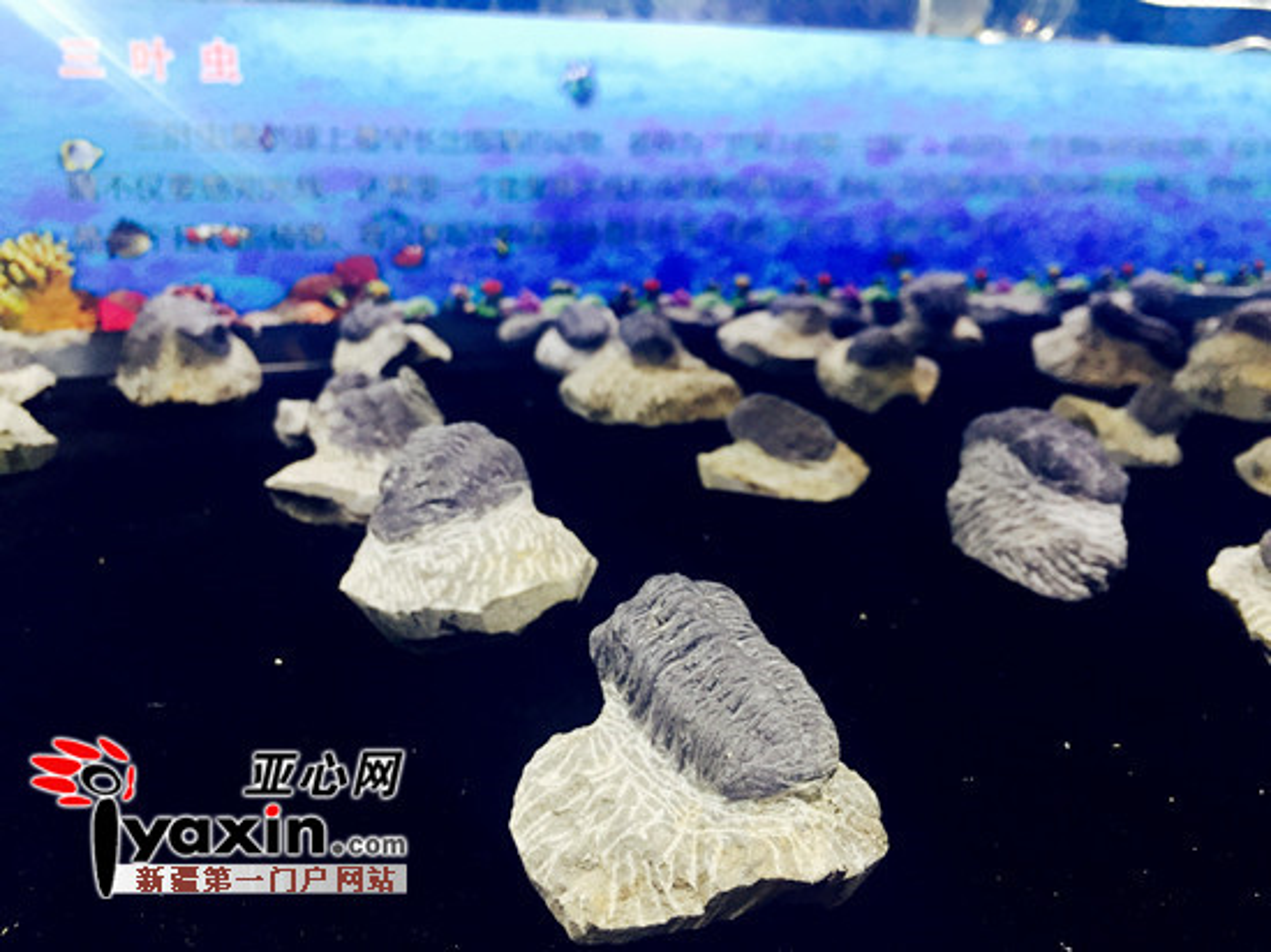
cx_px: 636
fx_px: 1064
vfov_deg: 48.2
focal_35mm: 29
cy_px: 476
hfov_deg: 61.7
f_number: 2.2
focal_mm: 4.15
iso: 50
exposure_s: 1/33
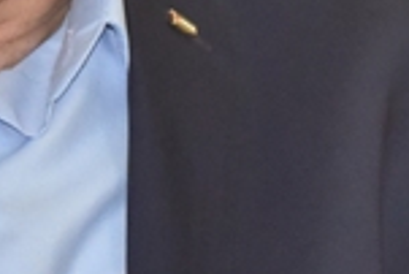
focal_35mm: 813
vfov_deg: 1.7
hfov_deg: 2.5
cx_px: 8
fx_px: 9245
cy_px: -34
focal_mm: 120
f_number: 6.3
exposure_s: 1/125
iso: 2500
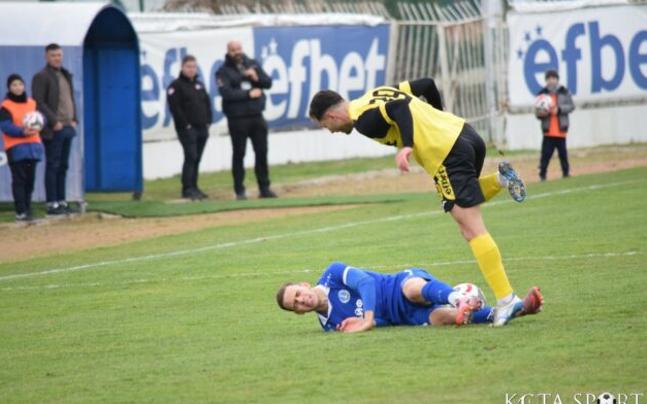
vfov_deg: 2.9
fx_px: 8129
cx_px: 323
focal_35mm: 461
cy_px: 200
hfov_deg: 4.6
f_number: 5.6
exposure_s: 1/800
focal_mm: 300
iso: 1600
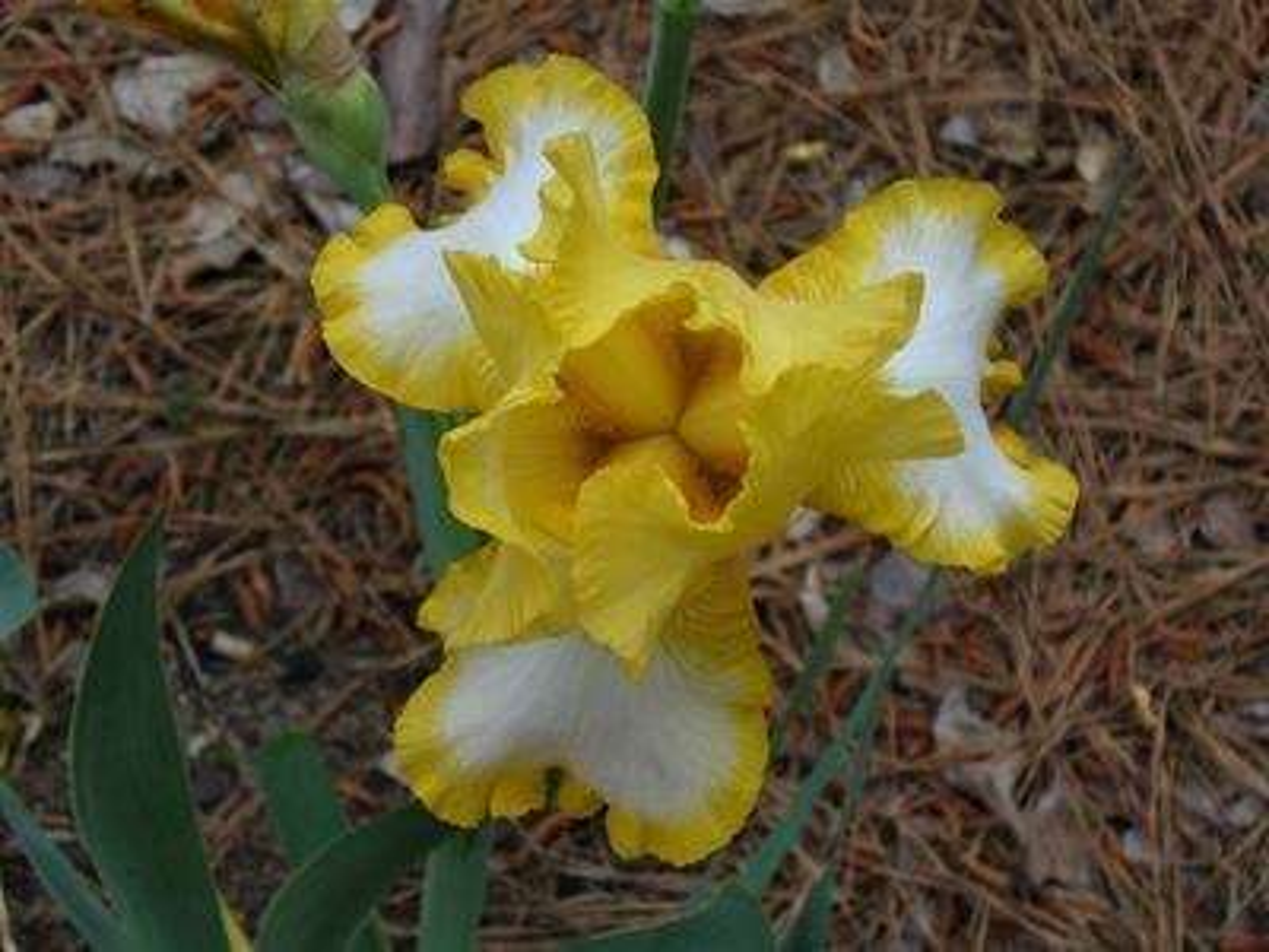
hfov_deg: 23.8
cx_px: 634
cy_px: 476
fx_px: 3006
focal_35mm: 82
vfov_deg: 18.0
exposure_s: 1/200
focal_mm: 9.9
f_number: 3.1
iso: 80
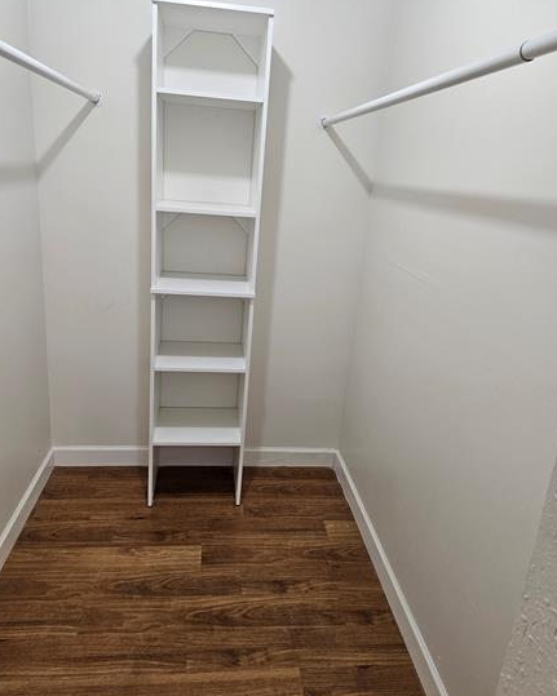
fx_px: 515
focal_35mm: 25
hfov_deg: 56.8
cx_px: 275
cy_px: 329
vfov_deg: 68.1
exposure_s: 1/120
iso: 250
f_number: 1.8
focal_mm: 5.4
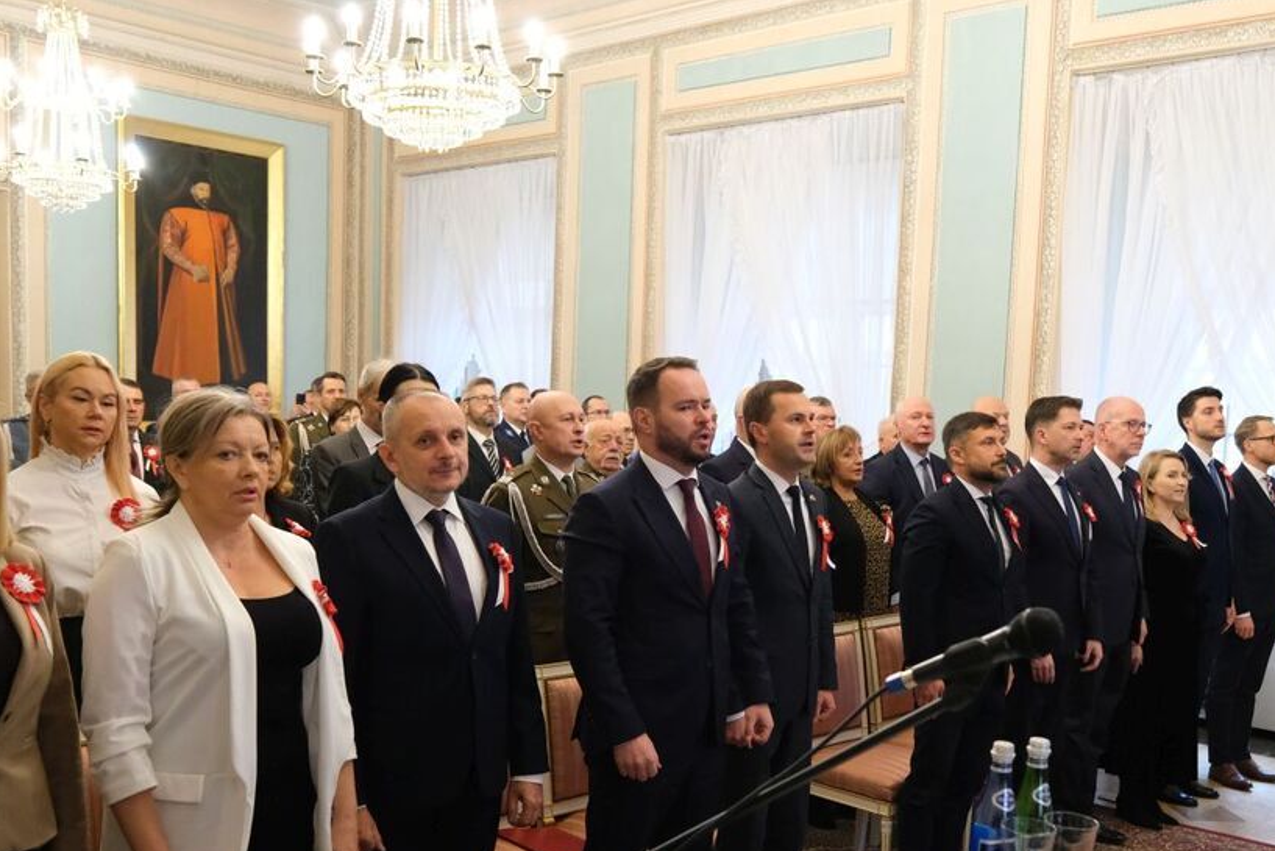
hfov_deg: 51.6
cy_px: 553
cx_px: 752
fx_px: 1311
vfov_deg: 35.7
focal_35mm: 37
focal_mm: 16
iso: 3200
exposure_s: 1/160
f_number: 2.8
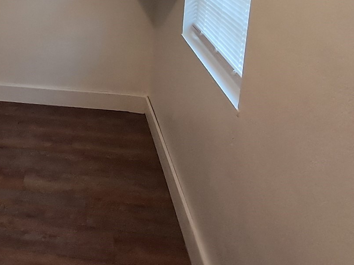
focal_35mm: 38
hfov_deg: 42.9
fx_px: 389
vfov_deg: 33.6
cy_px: -14
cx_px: 8
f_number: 2.2
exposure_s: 1/40
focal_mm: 1.64
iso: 160
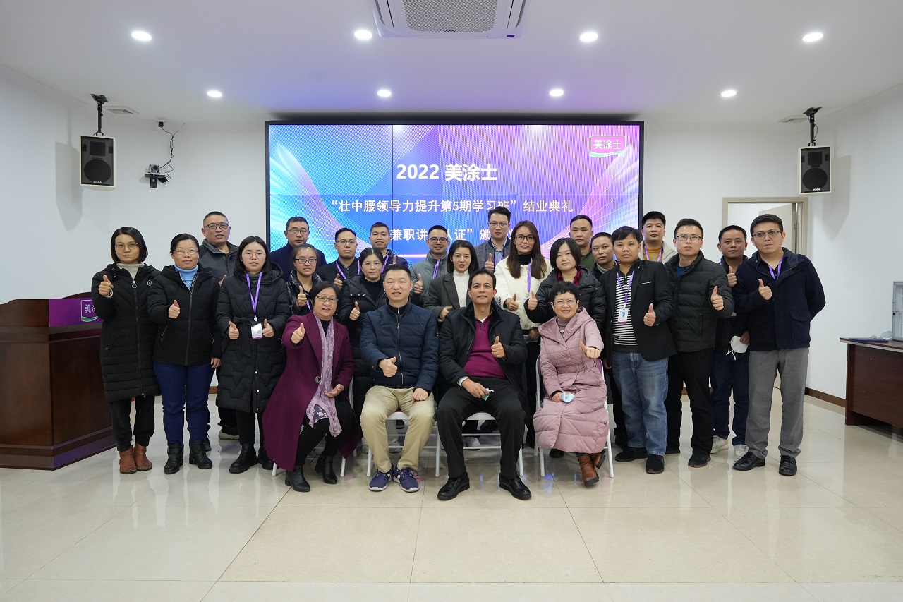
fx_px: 602
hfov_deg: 73.8
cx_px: 452
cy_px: 301
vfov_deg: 53.1
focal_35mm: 24
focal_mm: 24
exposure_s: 1/100
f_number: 6.3
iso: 2500
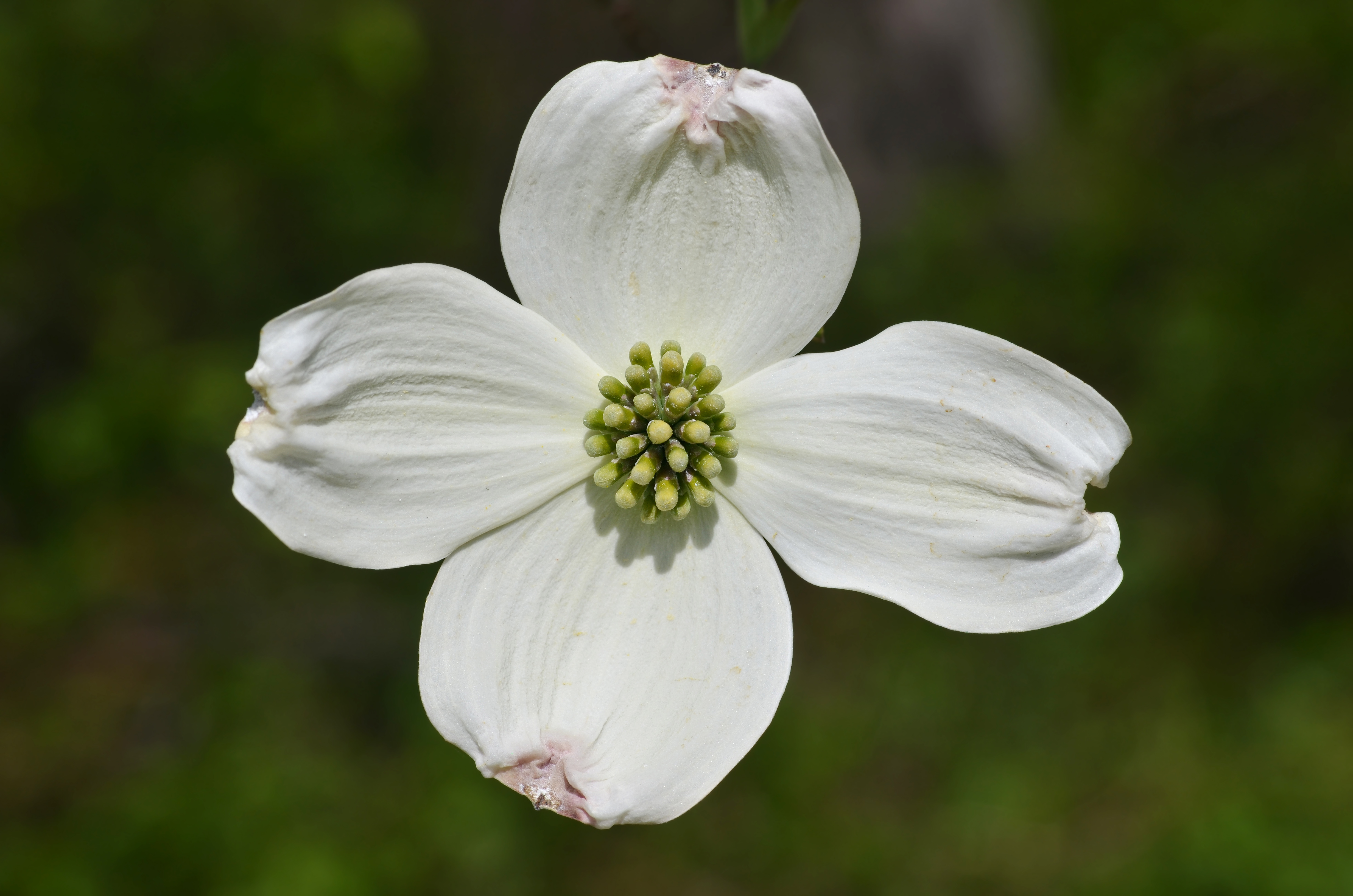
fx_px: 3938
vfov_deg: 13.0
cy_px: 448
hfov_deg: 19.5
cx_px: 676
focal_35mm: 105
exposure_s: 1/400
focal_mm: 70
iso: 100
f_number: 8
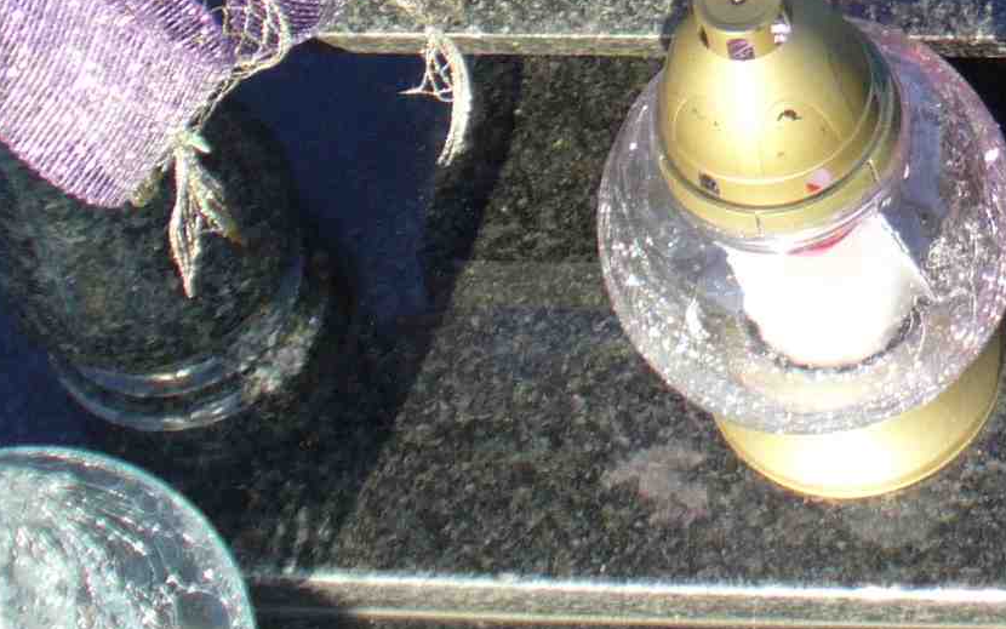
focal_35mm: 121
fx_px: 3318
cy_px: -402
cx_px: 1250
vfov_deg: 10.4
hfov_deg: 16.4
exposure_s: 1/320
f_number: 2.8
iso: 80
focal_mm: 6.1
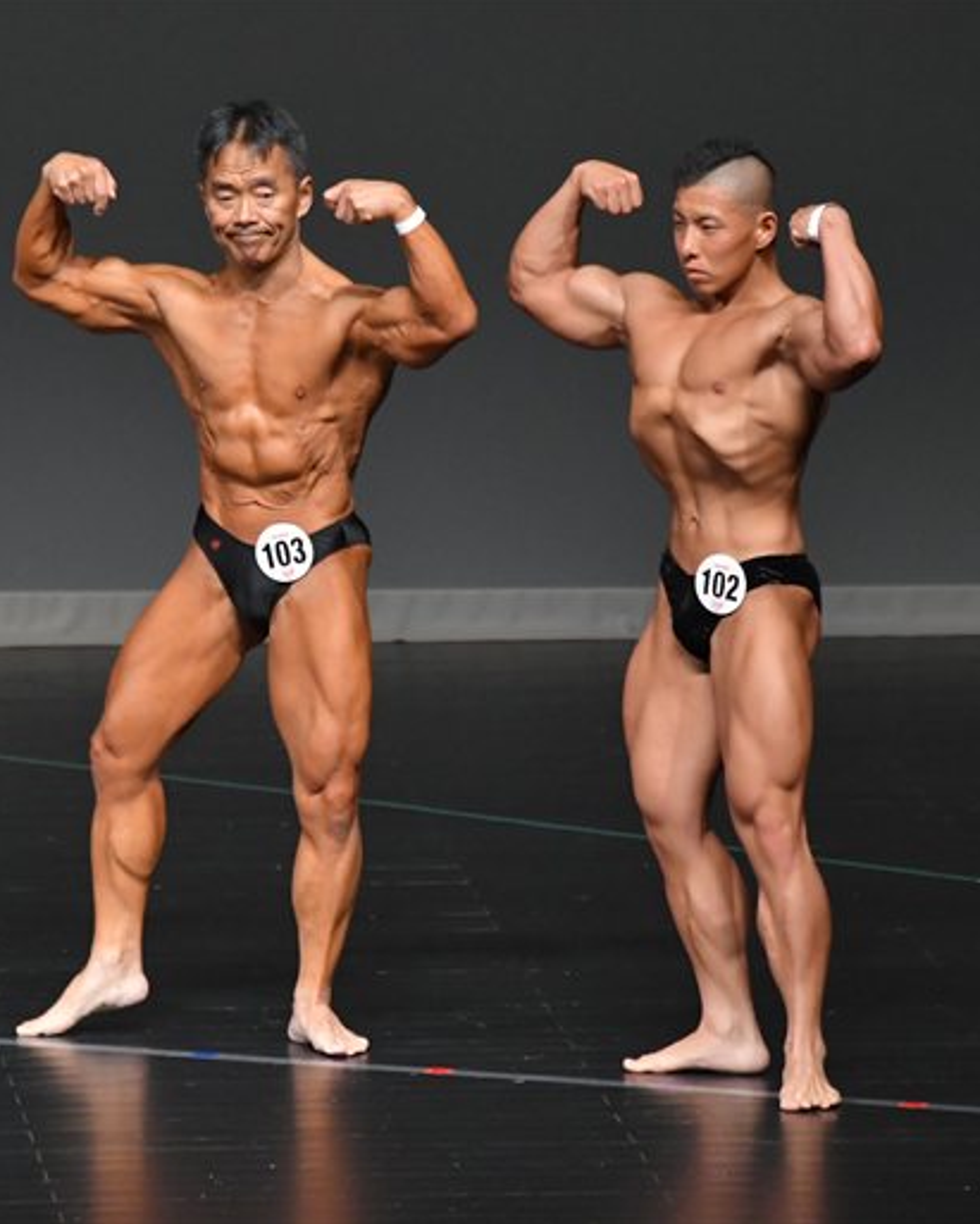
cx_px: 418
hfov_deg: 3.5
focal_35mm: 446
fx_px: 16155
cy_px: 611
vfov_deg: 4.3
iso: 4000
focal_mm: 210
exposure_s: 1/400
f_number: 5.6
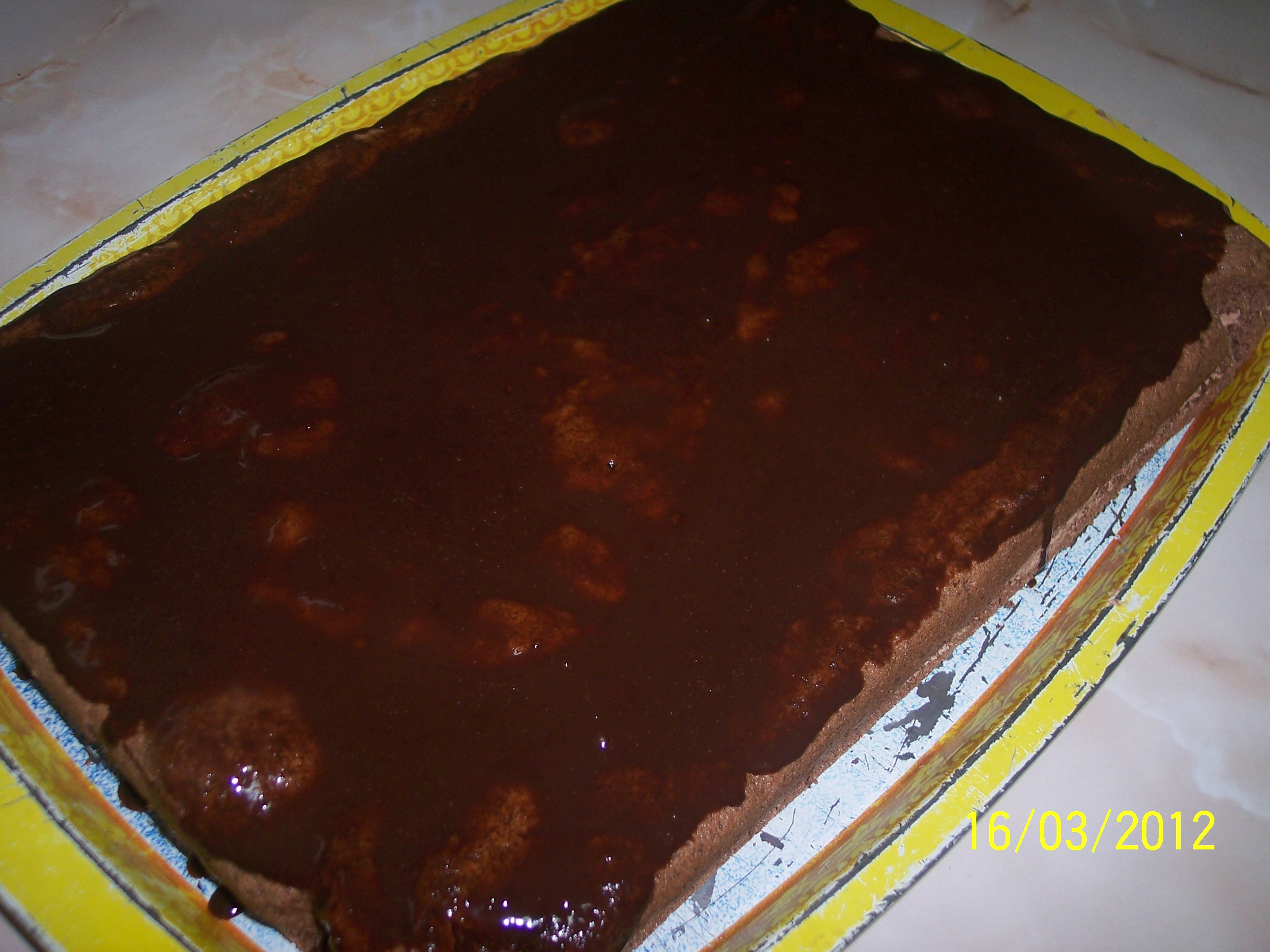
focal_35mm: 40
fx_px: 1467
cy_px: 466
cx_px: 635
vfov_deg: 35.9
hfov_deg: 46.8
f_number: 2.8
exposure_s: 1/60
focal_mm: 8
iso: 100
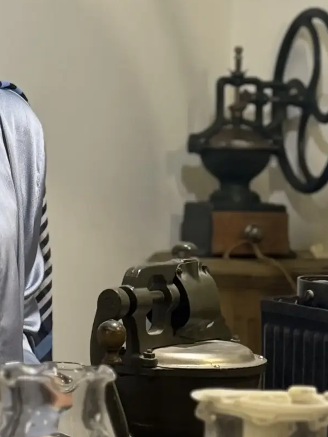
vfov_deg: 12.9
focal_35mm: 153
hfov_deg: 9.7
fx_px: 1933
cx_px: 32
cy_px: 108
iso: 160
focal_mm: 6.76
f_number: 1.78
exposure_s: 1/50
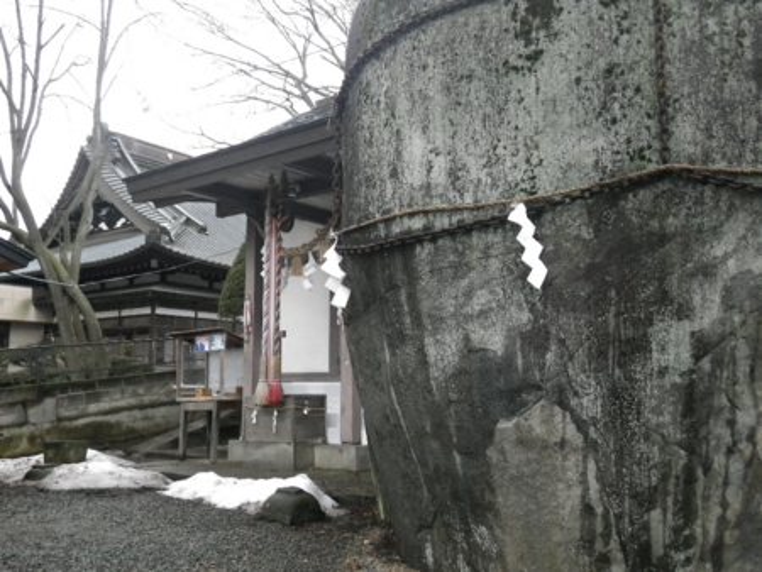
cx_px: 381
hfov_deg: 53.9
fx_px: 749
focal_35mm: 34
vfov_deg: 41.8
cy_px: 286
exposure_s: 1/50
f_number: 3.8
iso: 320
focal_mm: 6.1
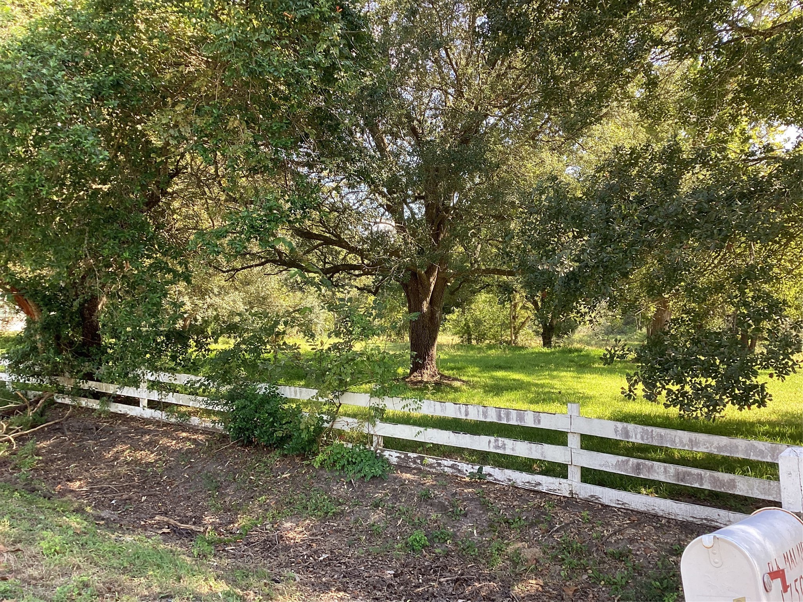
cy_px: 301
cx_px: 402
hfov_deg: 58.4
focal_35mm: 31
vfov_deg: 45.4
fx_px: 719
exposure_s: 1/120
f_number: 2.4
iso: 32
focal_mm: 3.3
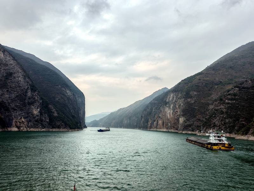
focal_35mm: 27
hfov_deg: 65.3
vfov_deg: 51.4
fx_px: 198
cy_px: 96
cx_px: 127
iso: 50
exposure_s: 1/160
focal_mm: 6.12
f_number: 1.9
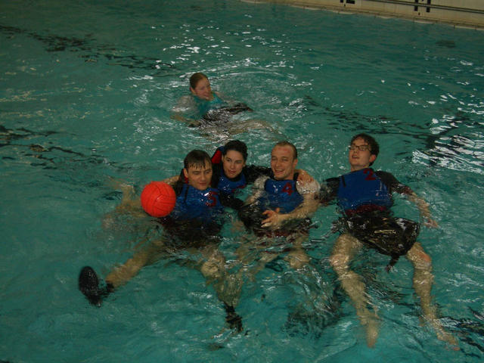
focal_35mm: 49
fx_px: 685
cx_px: 242
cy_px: 182
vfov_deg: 29.7
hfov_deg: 38.9
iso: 100
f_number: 3.1
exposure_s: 1/60
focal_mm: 8.2
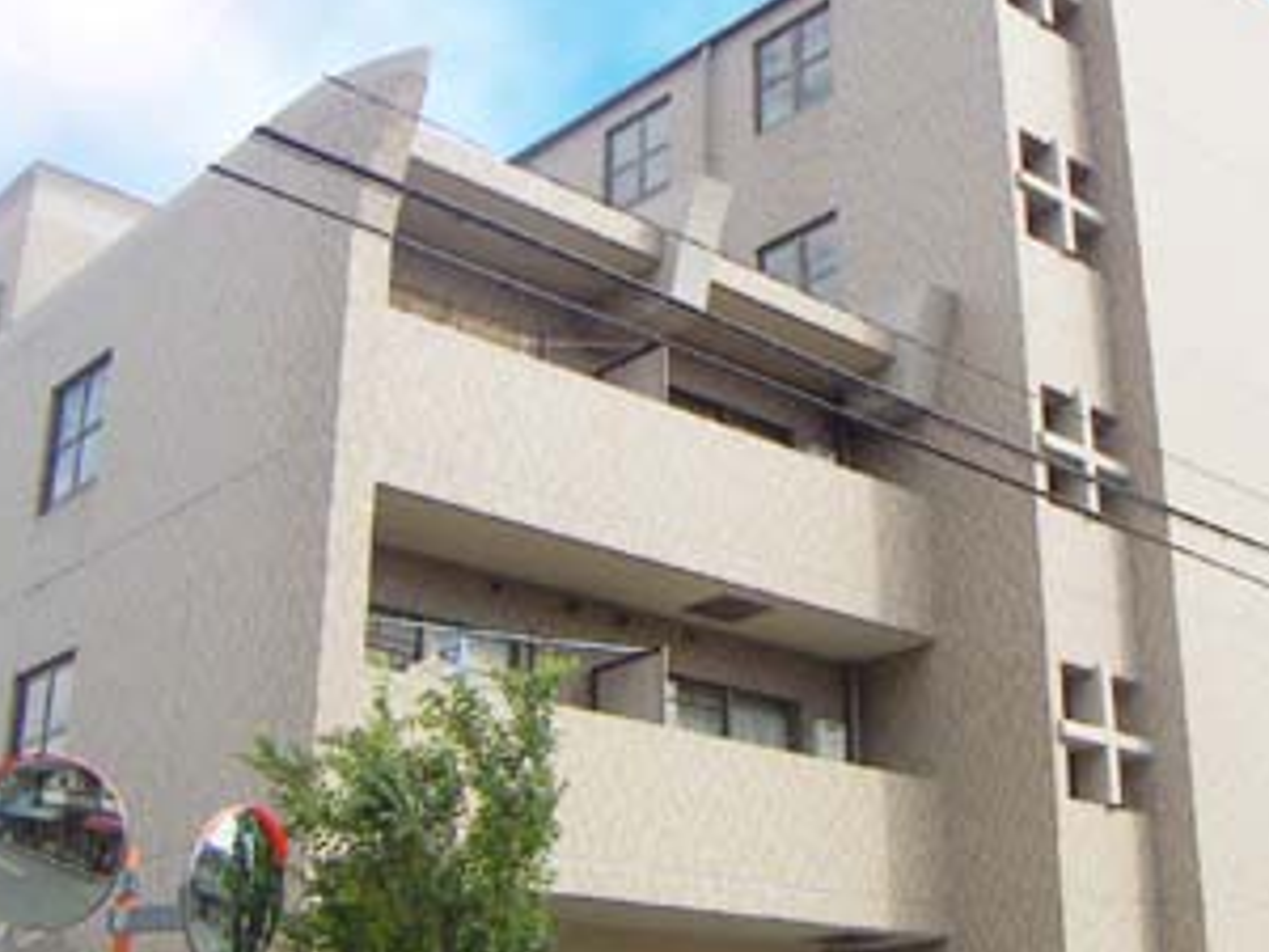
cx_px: 795
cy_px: 474
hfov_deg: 39.4
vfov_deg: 30.3
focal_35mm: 48
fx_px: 1760
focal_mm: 4.7
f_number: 6.7
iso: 50
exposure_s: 1/160
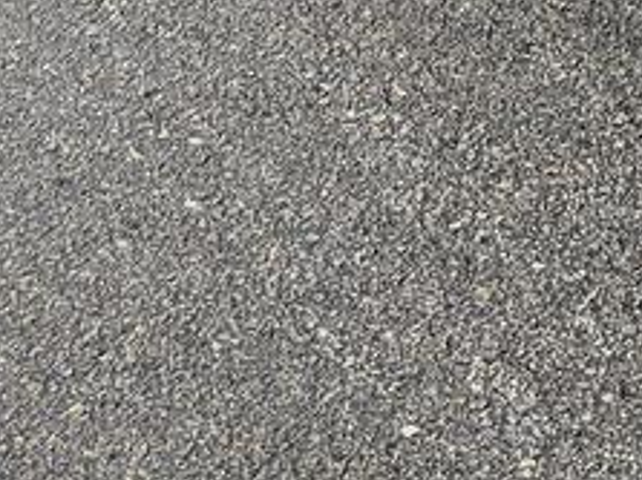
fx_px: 2447
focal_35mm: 132
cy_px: -558
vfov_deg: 10.2
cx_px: 1324
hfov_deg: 12.8
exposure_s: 1/180
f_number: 1.8
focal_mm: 5.4
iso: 25
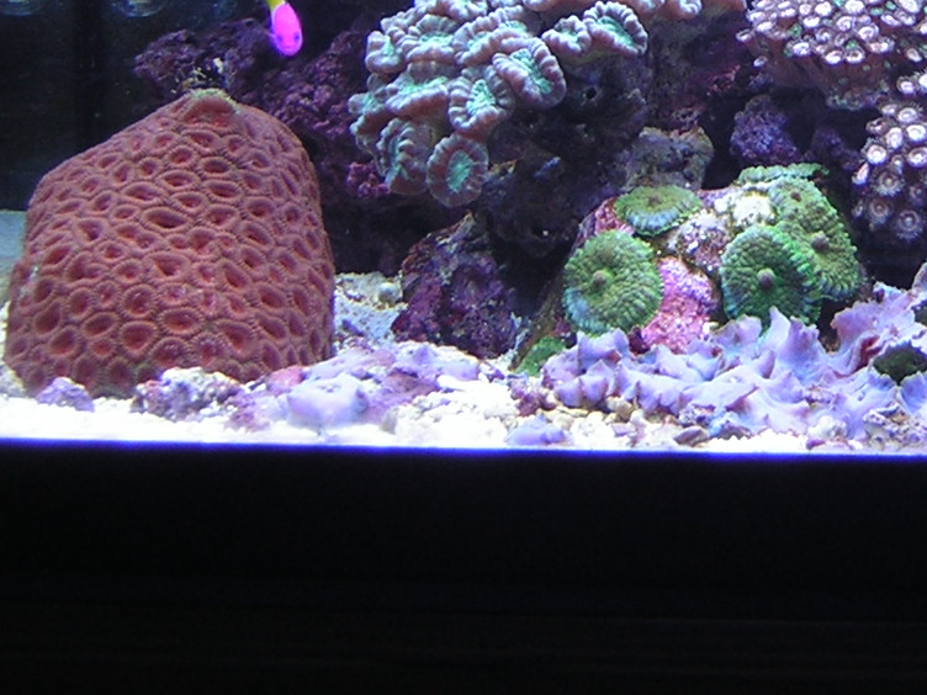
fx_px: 2678
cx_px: 909
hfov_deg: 19.1
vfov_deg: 14.5
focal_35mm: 100
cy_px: -43
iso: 50
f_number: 2.9
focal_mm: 6.1
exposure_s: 1/18.1
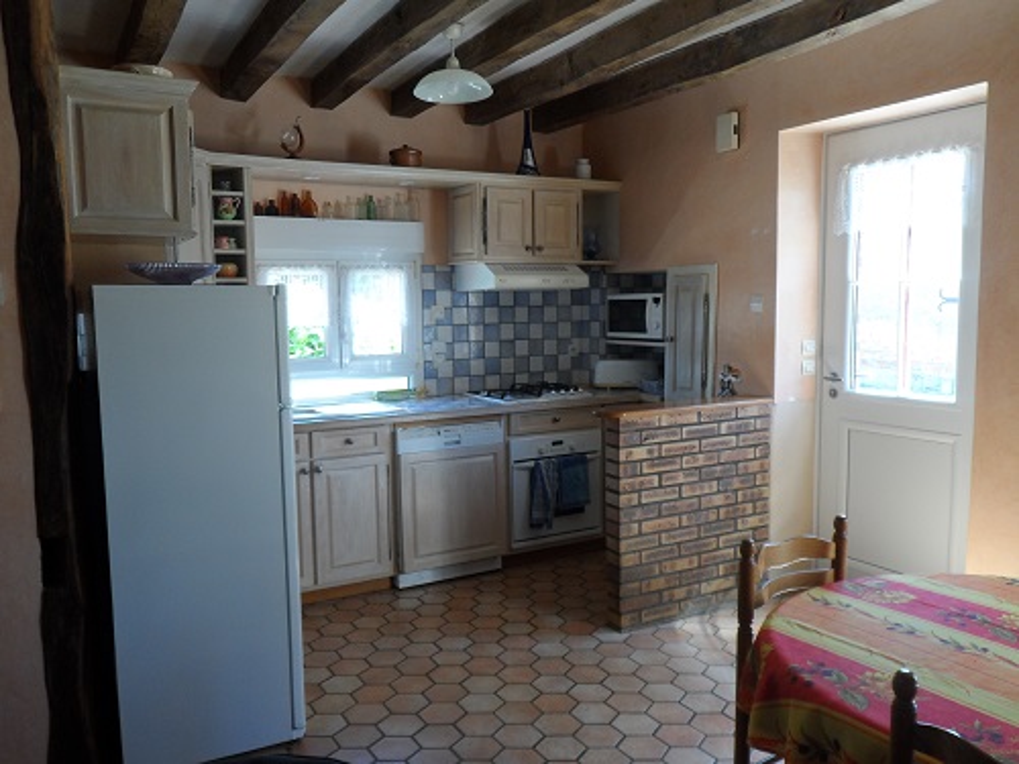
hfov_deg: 63.4
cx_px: 510
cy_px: 382
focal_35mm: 28
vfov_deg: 49.7
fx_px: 824
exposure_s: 1/30
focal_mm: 4.9
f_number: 3.1
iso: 120
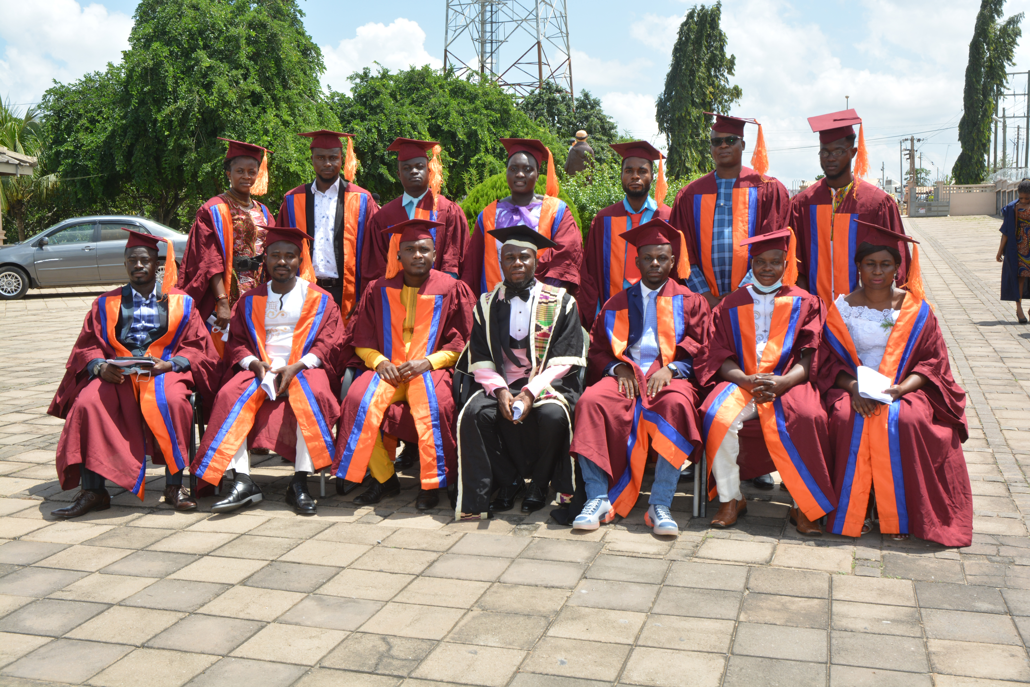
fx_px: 1159
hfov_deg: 47.9
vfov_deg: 33.0
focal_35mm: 40
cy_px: 344
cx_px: 515
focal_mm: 27
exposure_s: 1/125
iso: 160
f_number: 10
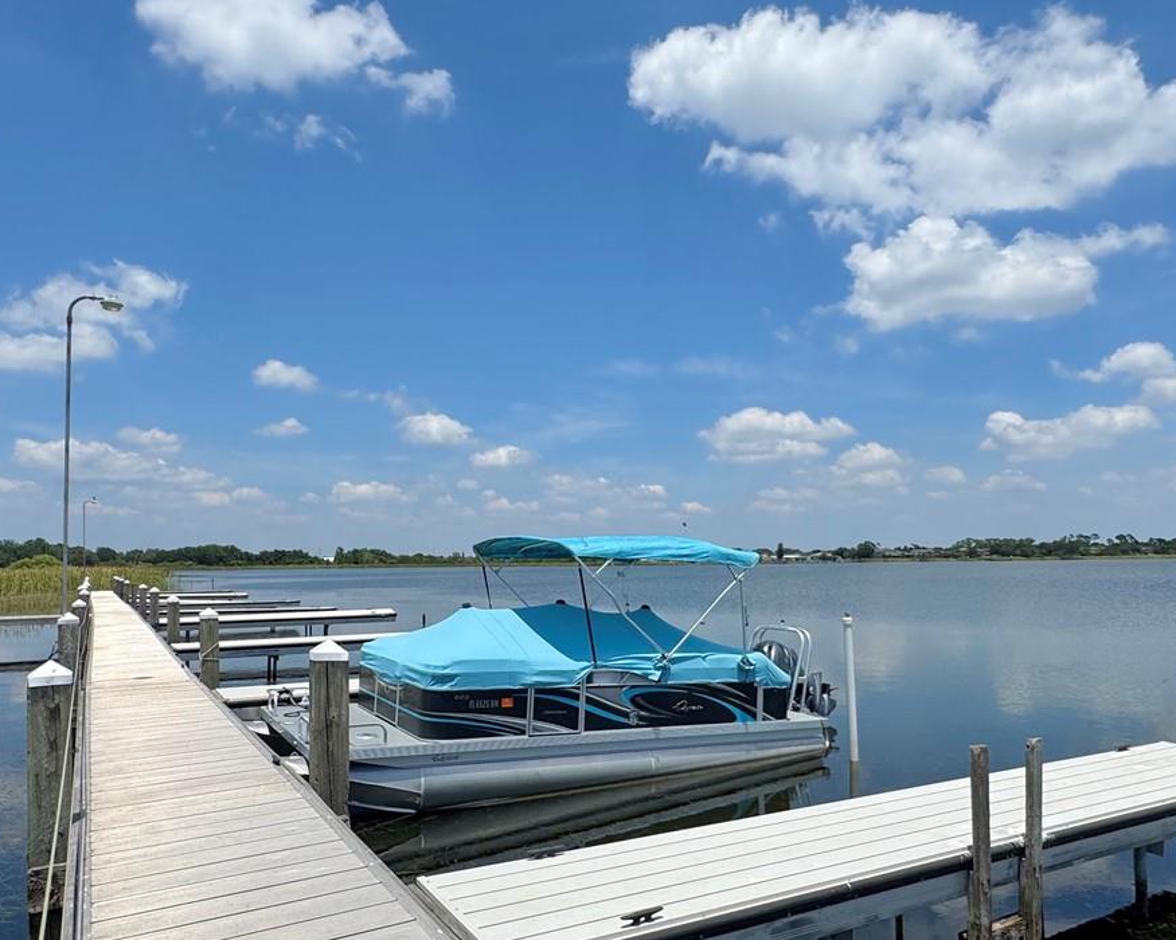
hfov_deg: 68.1
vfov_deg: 56.6
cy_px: 525
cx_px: 582
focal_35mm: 25
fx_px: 870
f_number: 2.2
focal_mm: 2.22
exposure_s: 1/3717
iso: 40
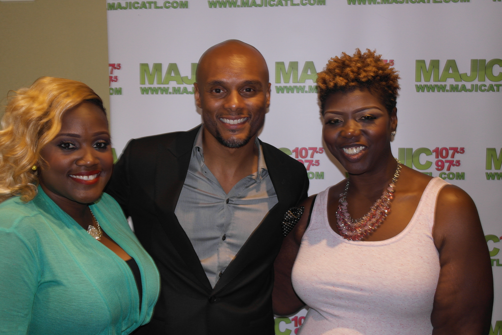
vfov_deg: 31.2
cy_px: 168
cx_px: 251
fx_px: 600
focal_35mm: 43
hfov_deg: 45.4
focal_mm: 28
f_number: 4
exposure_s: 1/50
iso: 400
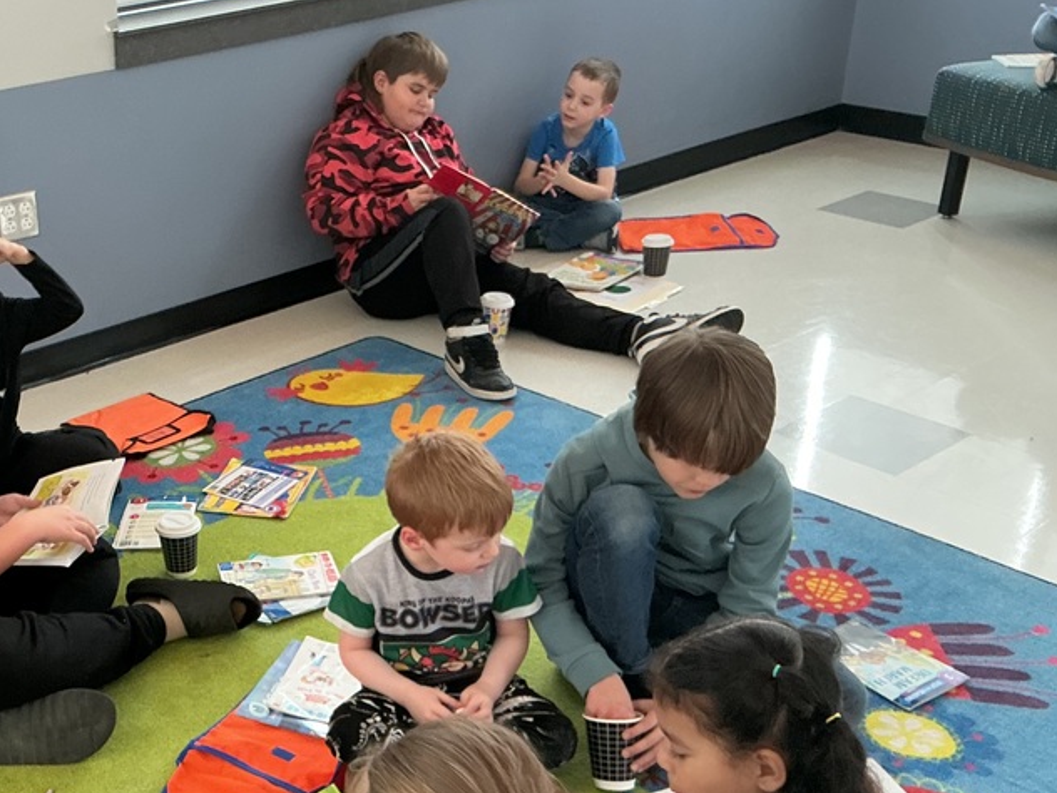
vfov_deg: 30.6
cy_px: 549
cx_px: 211
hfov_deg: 38.9
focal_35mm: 47
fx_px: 1435
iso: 125
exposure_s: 1/60
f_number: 1.8
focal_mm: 3
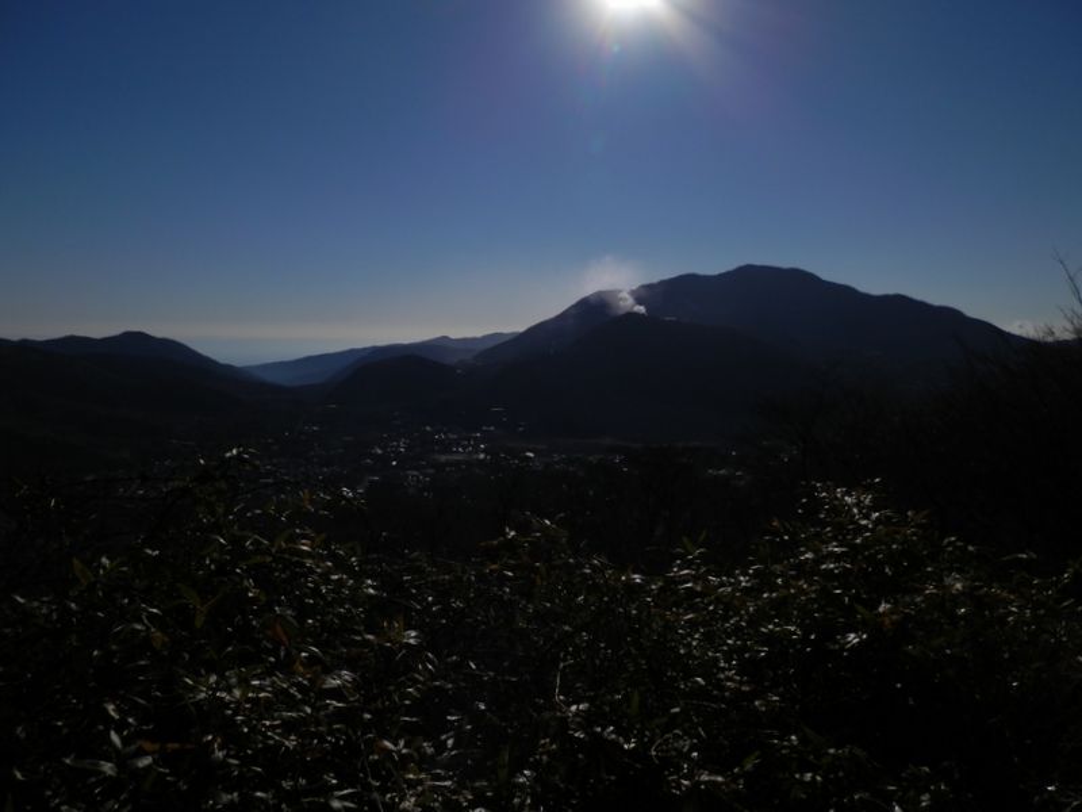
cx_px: 541
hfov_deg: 69.4
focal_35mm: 25
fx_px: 781
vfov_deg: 54.9
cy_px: 406
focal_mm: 4.5
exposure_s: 1/1250
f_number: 8.7
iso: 80
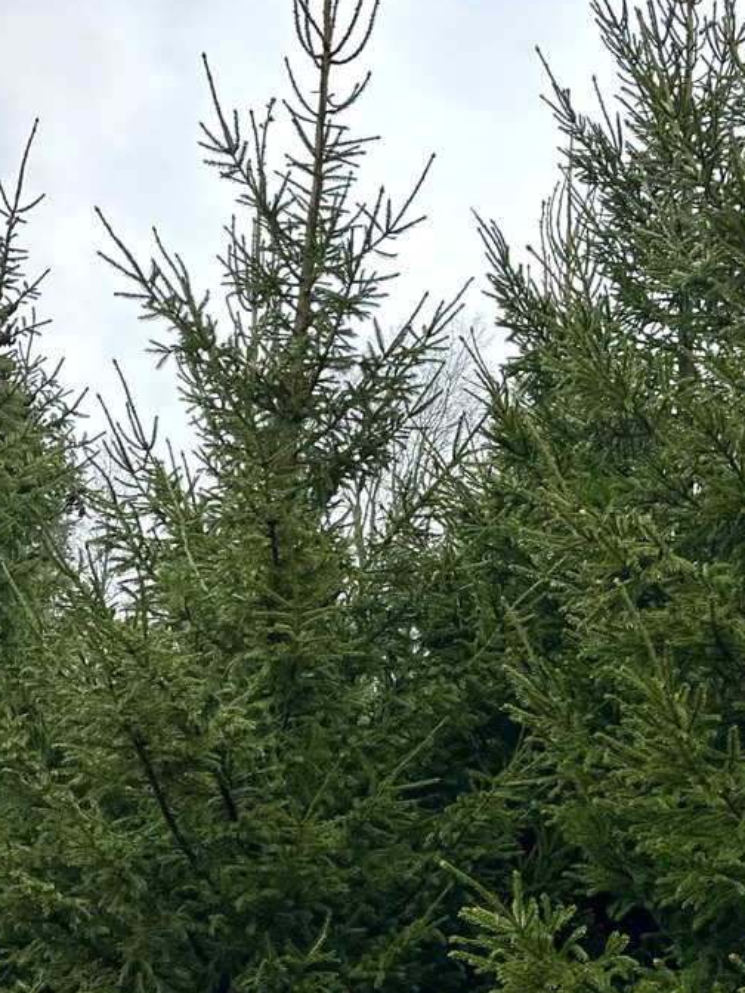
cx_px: 735
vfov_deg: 38.2
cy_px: 530
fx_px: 1435
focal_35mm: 50
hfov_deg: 27.5
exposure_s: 1/121
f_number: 1.78
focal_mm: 6.86
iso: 80
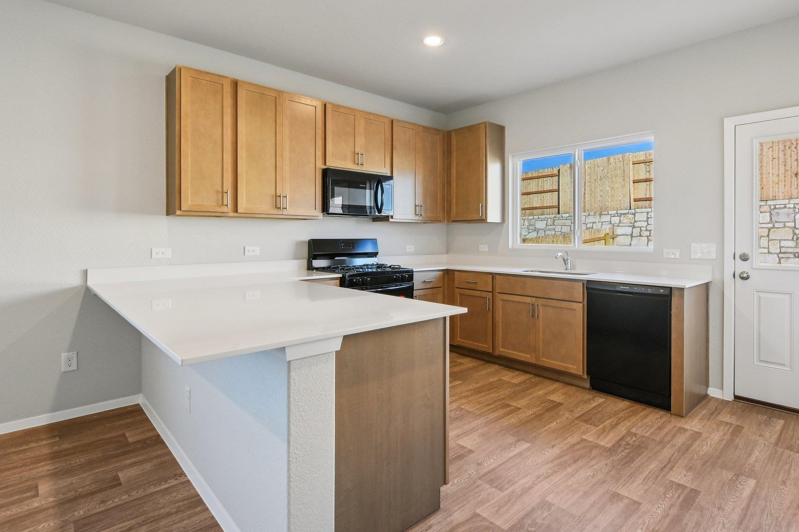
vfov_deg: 66.9
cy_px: 218
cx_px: 442
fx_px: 399
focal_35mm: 18
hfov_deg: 89.7
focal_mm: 10
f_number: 8
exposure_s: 1/160
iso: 400
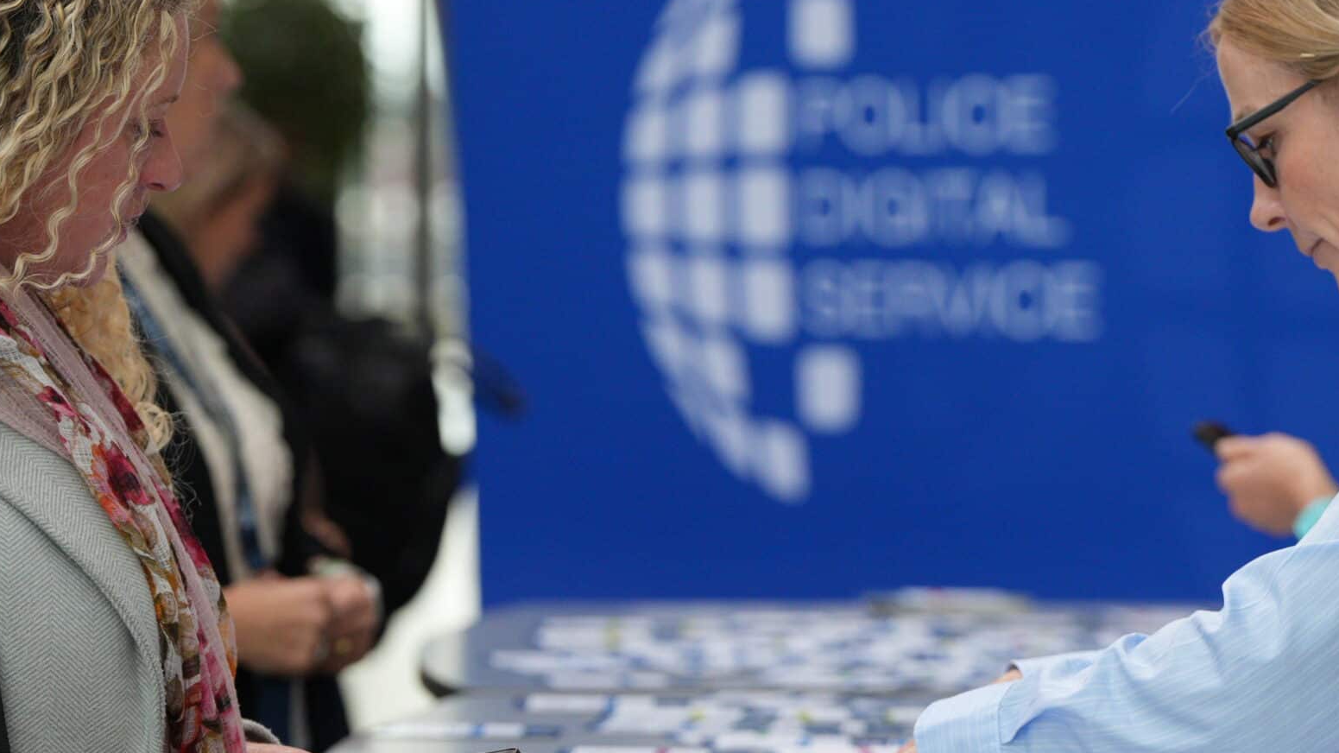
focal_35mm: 249
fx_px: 8840
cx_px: 692
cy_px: 385
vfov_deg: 4.9
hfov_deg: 8.7
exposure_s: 1/1600
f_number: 4.5
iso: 2000
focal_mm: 144
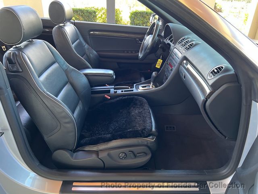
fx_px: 194
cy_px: 97
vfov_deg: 53.1
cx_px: 129
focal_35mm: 26
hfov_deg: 67.3
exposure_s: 1/78
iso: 125
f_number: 1.5
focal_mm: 5.7
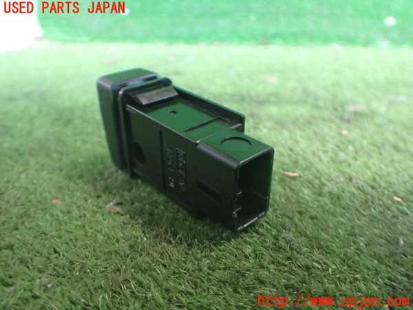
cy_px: 155
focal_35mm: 30
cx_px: 206
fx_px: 358
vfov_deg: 46.8
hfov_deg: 60.0
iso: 800
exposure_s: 1/50
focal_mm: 5.4
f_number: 2.3
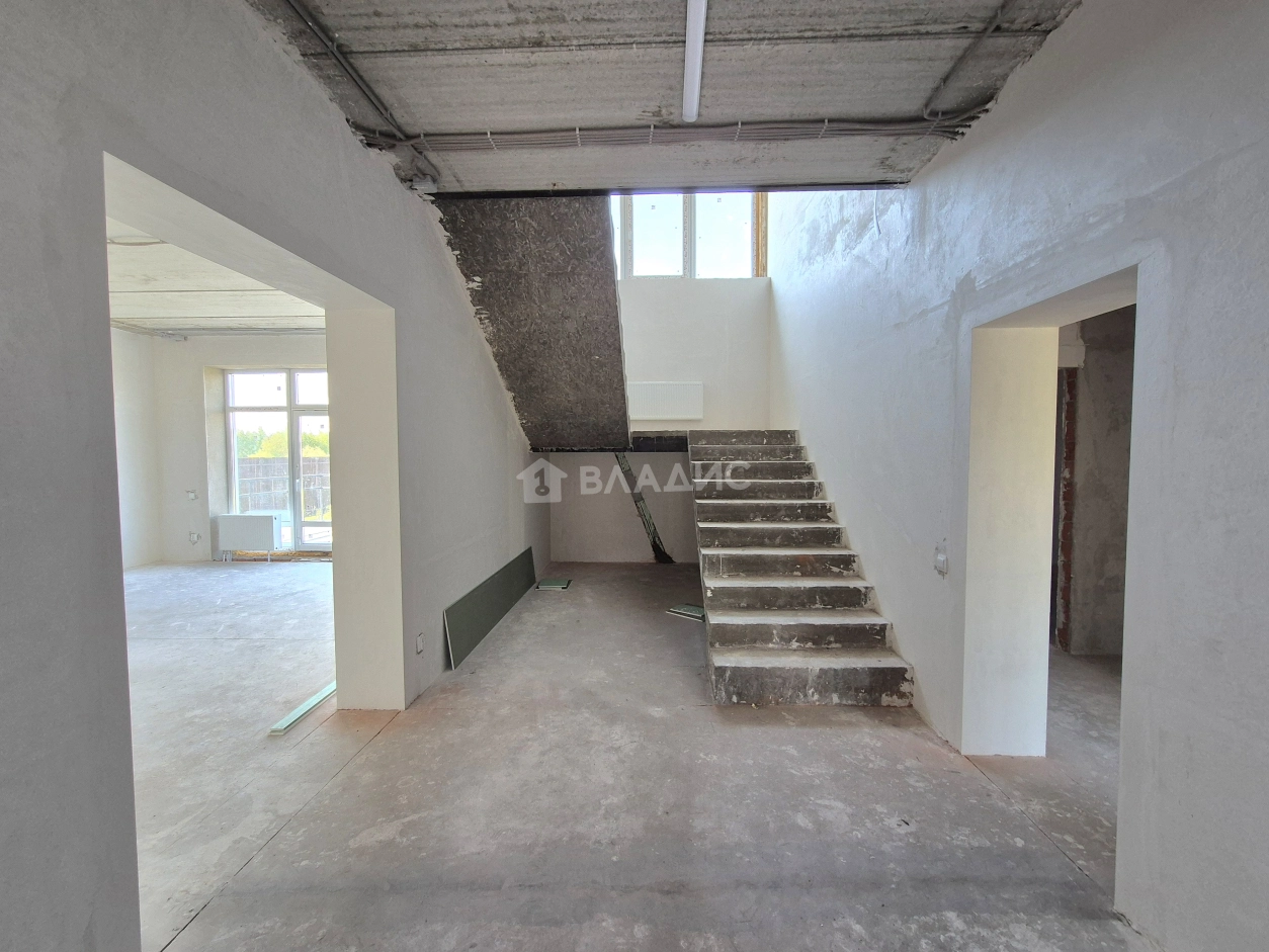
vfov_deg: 89.9
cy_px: 476
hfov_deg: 106.2
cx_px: 634
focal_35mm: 13
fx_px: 477
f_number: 2.2
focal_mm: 2.2
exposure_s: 1/50
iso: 200
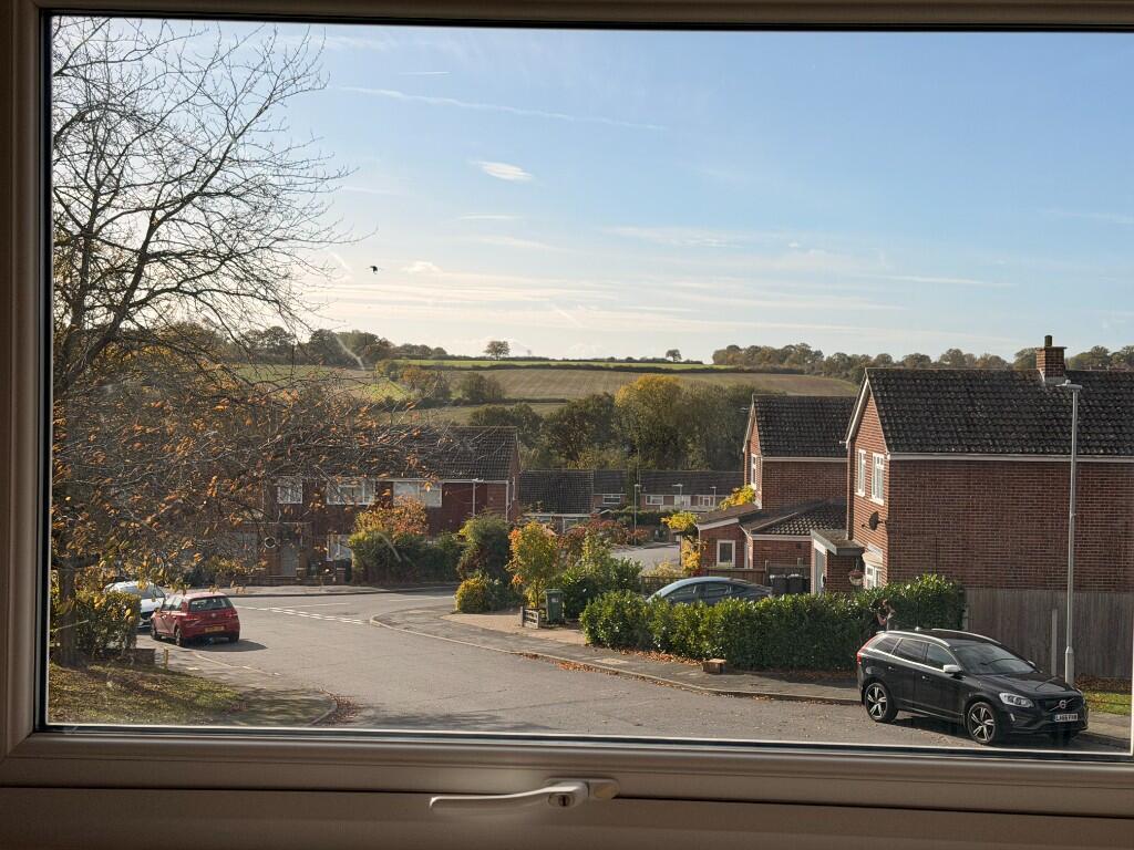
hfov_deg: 39.7
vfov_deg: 30.3
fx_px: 1572
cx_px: 567
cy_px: 425
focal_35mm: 48
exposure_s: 1/7143
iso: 80
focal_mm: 6.76
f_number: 1.78
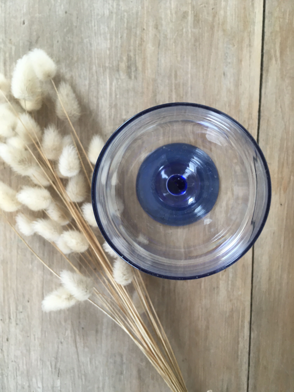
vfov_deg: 61.7
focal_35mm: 29
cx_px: 147
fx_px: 328
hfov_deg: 48.2
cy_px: 196
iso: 50
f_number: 2.2
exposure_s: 1/33
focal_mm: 4.15
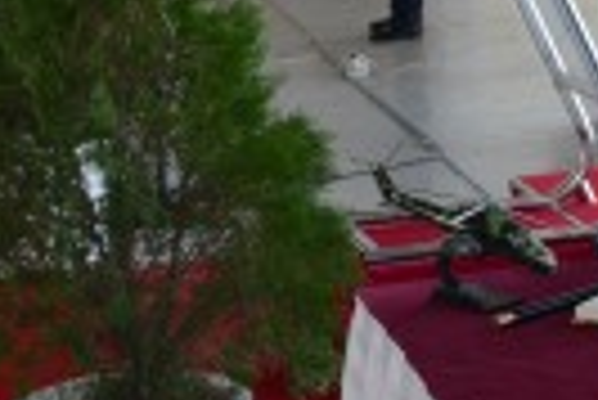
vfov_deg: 10.8
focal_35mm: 126
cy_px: -40
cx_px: 933
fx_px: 2095
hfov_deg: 14.9
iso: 800
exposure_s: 1/125
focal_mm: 28
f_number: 7.1
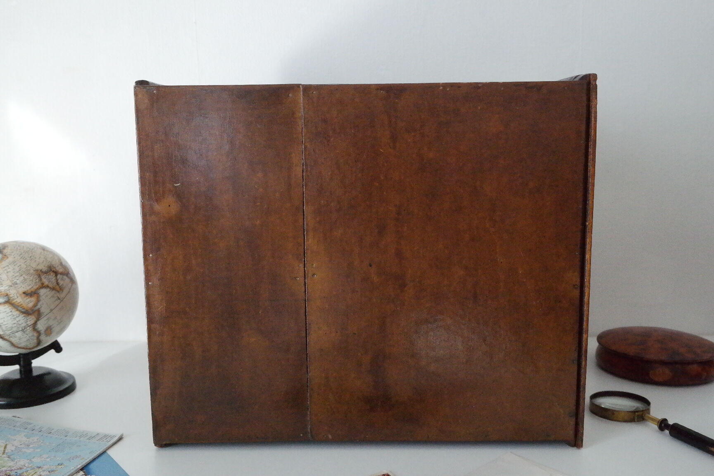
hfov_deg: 53.1
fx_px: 714
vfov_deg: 36.9
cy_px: 238
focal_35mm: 36
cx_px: 357
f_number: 5.6
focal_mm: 24
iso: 6400
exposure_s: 1/50
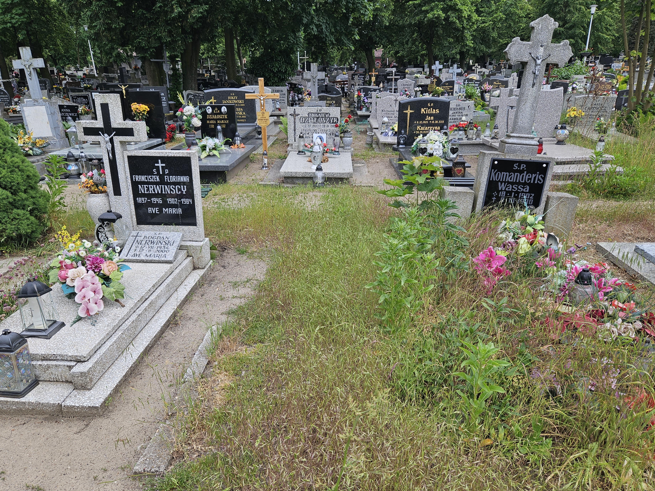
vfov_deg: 54.9
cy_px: 255
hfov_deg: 69.3
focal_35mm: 25
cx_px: 308
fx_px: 473
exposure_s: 1/563
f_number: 1.8
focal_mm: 5.4
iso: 25
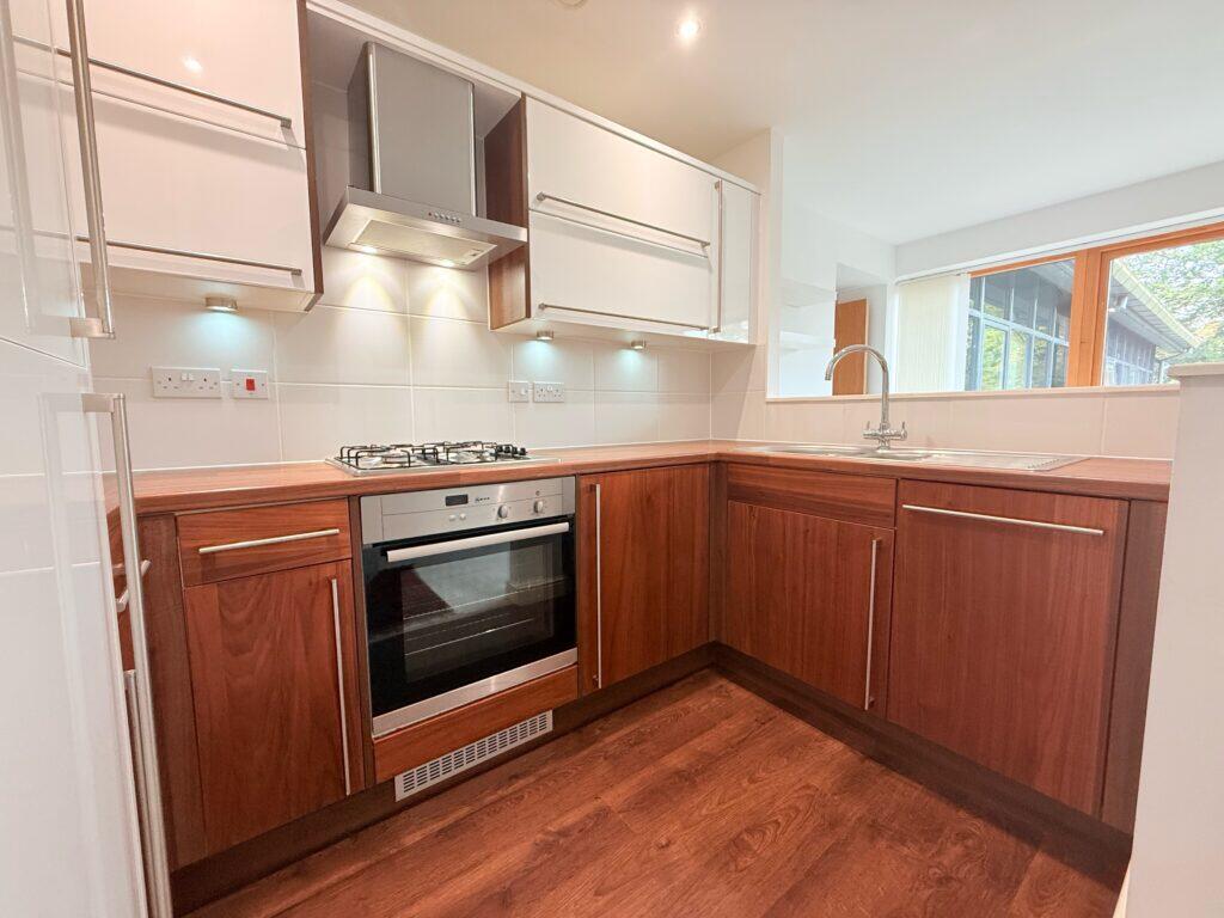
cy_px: 459
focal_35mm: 14
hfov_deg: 102.1
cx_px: 612
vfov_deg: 85.7
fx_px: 495
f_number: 2.2
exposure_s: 1/100
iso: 200
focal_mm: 2.22
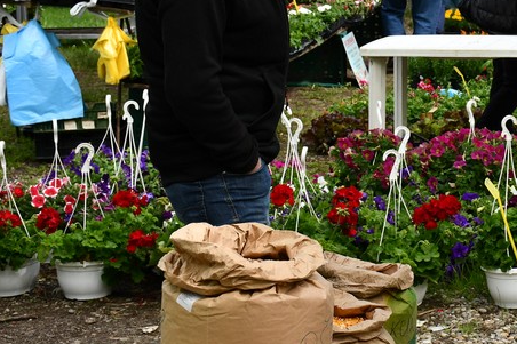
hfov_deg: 19.5
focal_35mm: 102
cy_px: 35
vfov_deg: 13.3
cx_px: 509
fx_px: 1464
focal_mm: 30
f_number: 5.6
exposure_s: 1/250
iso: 320
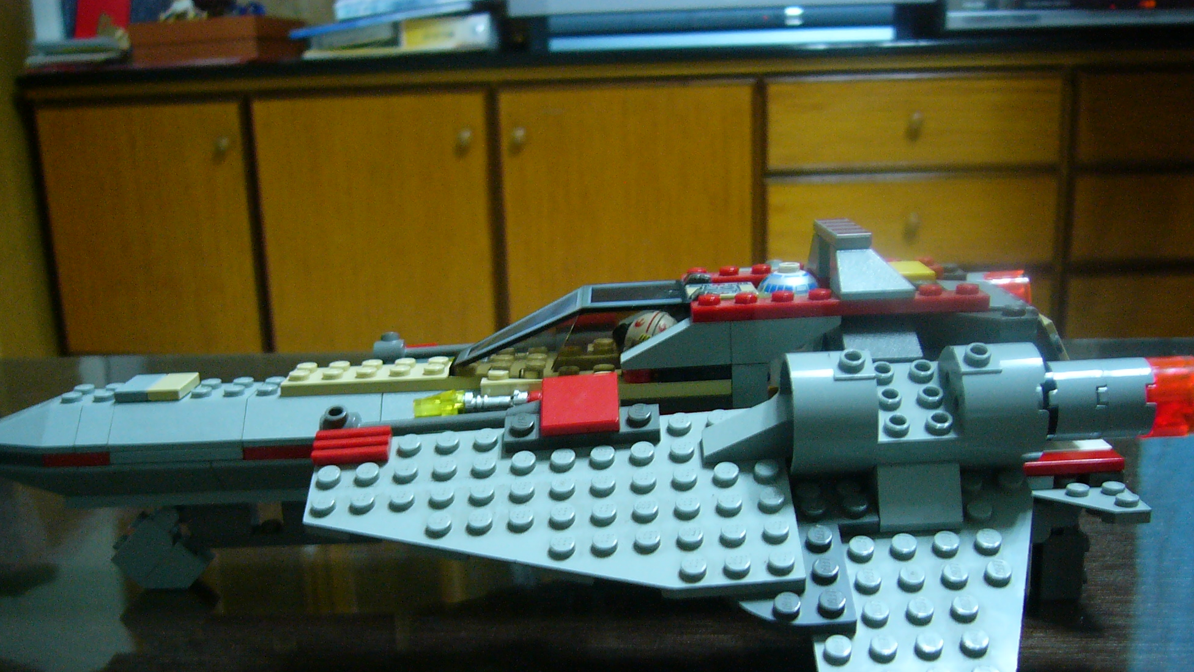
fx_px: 1266
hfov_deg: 50.5
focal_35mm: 40
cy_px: 458
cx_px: 591
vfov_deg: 29.5
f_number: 2.8
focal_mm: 5.8
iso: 200
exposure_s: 1/8
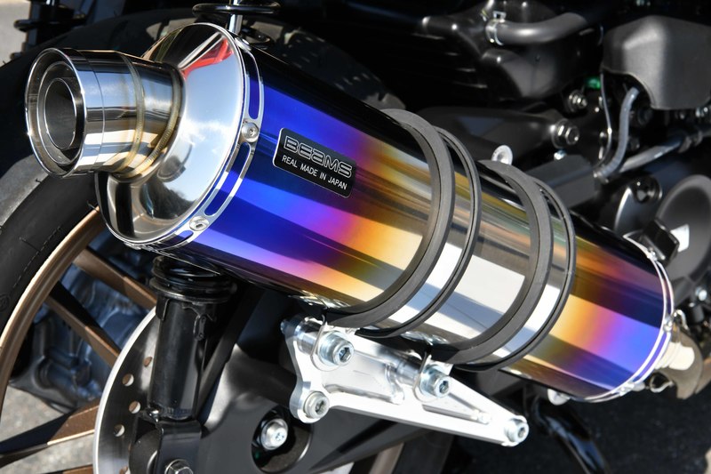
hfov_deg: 31.0
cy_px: 237
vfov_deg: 20.9
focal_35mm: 65
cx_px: 356
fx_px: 1283
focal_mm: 65
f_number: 14
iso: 640
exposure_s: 1/500
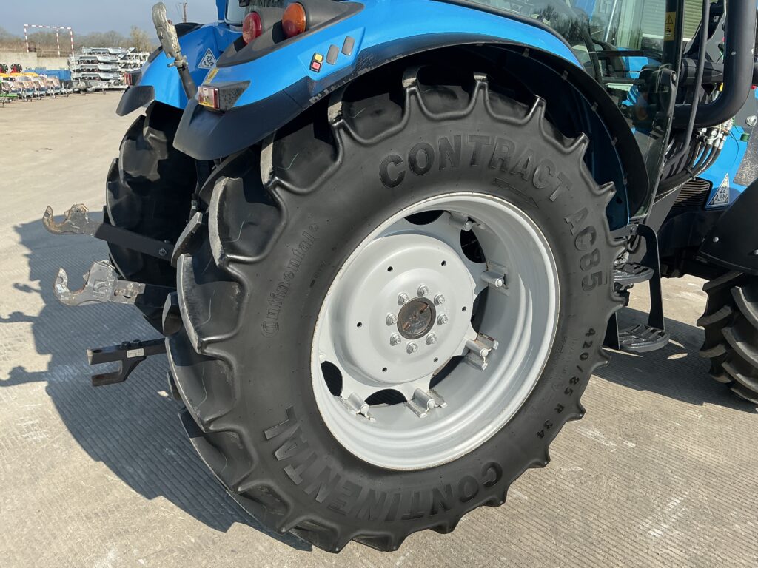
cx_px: 379
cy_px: 284
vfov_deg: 49.7
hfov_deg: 63.4
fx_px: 613
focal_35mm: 28
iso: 25
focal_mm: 3
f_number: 1.8
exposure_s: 1/1451
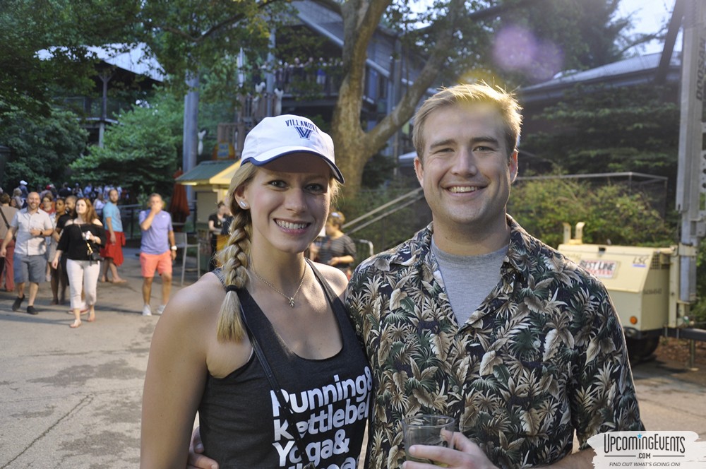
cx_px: 353
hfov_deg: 51.3
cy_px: 234
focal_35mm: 38
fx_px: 734
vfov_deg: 35.4
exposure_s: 1/15
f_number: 4
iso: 400
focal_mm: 25
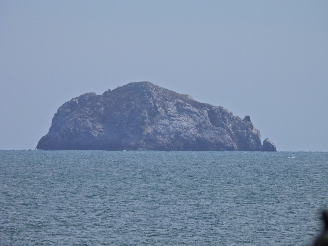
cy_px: 123
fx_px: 8074
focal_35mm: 852
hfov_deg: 2.3
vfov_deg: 1.7
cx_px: 164
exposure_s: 1/1600
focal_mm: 152
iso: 100
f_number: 5.6
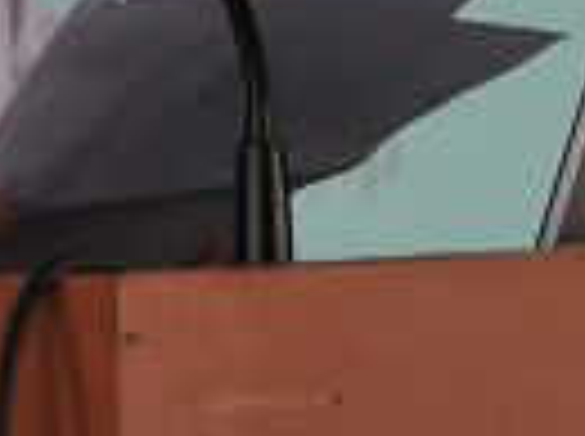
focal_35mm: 383
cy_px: -391
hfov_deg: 5.2
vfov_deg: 3.8
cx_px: 486
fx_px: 6461
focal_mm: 48
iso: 320
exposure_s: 1/60
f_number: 5
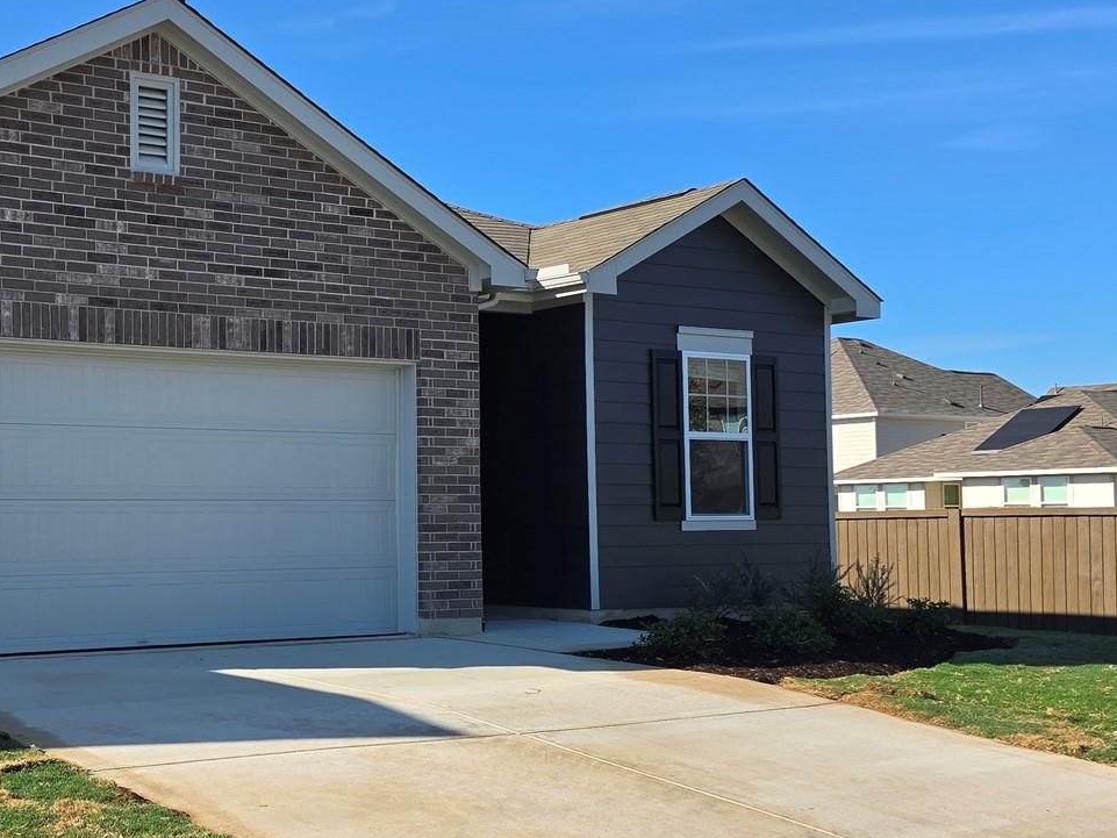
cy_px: 487
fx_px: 1581
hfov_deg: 36.8
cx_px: 144
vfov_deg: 29.6
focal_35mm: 49
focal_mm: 6.3
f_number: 1.7
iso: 12
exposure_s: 1/662
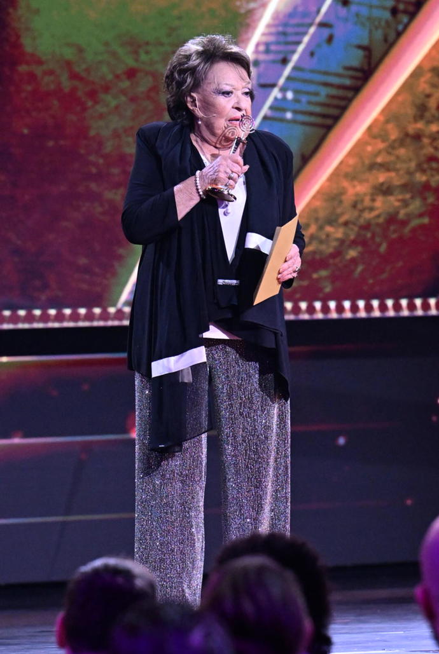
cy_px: 327
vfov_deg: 8.6
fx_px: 4372
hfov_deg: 5.7
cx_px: 220
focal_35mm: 240
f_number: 3.5
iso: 3200
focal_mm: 160
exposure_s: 1/125
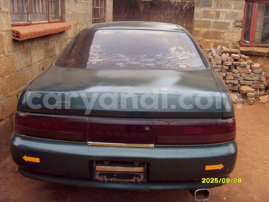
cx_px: 134
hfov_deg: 47.9
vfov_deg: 36.8
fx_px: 303
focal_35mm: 39
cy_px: 101
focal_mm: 6.6
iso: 100
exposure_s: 1/90
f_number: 3.5
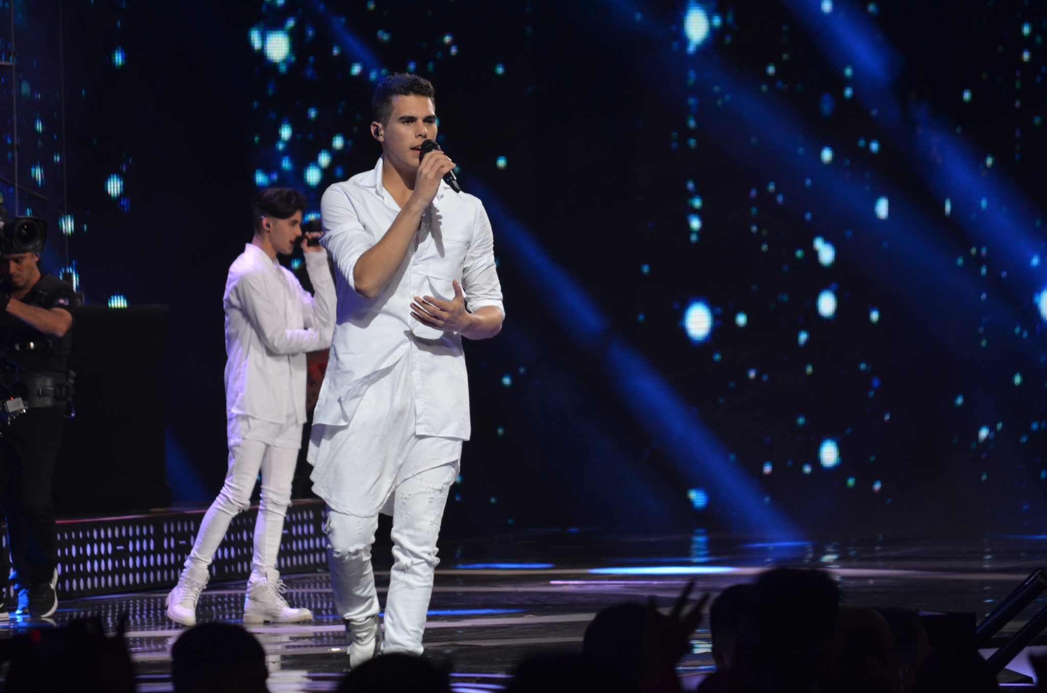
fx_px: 7182
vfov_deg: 5.5
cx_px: 524
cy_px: 346
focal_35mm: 248
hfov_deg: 8.3
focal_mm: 165
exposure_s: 1/125
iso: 800
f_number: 5.3
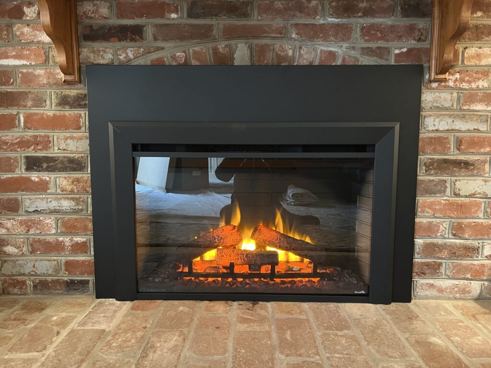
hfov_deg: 67.3
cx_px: 246
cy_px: 184
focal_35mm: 26
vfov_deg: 53.1
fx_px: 369
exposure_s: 1/30
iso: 640
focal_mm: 5.7
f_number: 1.5
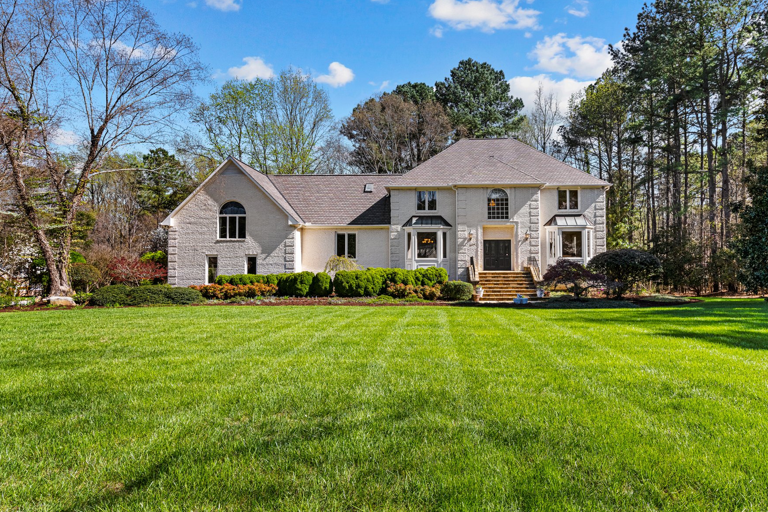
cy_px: 251
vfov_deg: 59.5
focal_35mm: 21
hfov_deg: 81.0
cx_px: 423
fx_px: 448
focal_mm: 18
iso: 400
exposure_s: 1/640
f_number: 7.1
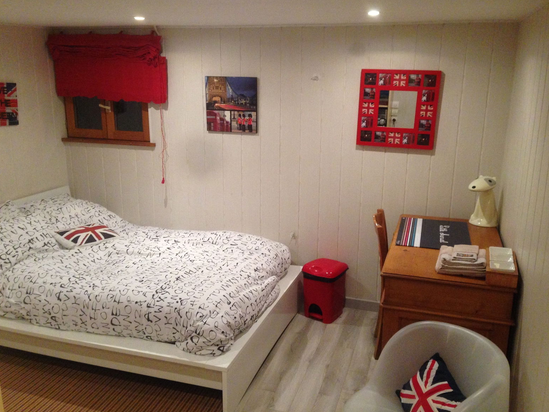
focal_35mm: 34
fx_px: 539
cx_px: 280
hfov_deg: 54.0
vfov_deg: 41.8
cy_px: 207
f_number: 2.4
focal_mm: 4.12
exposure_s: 1/20
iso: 320
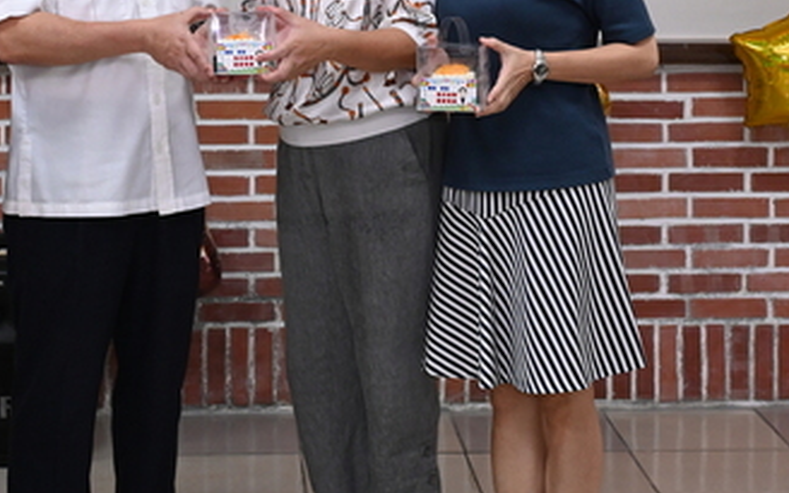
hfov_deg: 21.1
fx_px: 2107
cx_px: 267
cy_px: -66
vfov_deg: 13.1
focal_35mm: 98
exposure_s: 1/160
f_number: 5.6
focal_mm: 45
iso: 2000
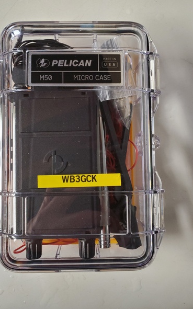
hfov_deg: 44.4
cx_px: 84
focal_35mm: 28
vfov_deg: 66.5
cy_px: 154
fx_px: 236
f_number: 2.4
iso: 250
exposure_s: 1/40
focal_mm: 4.3
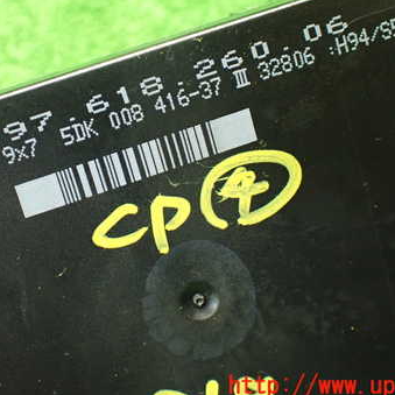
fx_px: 607
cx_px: 142
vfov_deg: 35.8
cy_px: 139
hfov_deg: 35.8
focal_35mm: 47
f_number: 2.3
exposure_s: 1/40
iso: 800
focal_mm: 5.4
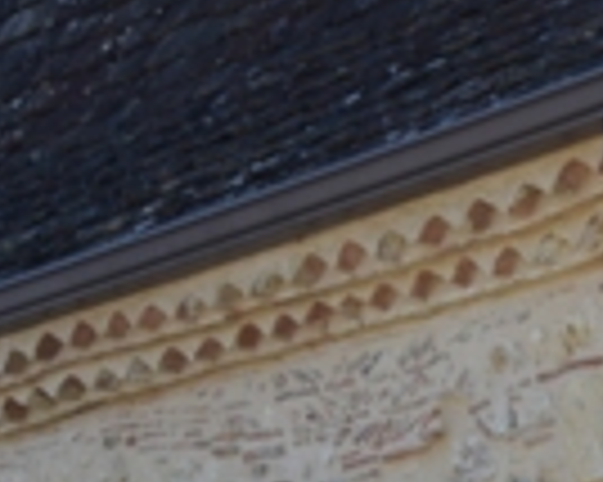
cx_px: 1539
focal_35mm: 258
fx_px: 4601
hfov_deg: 7.0
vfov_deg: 5.9
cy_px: 737
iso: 200
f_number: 8
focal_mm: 24
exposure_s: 1/250
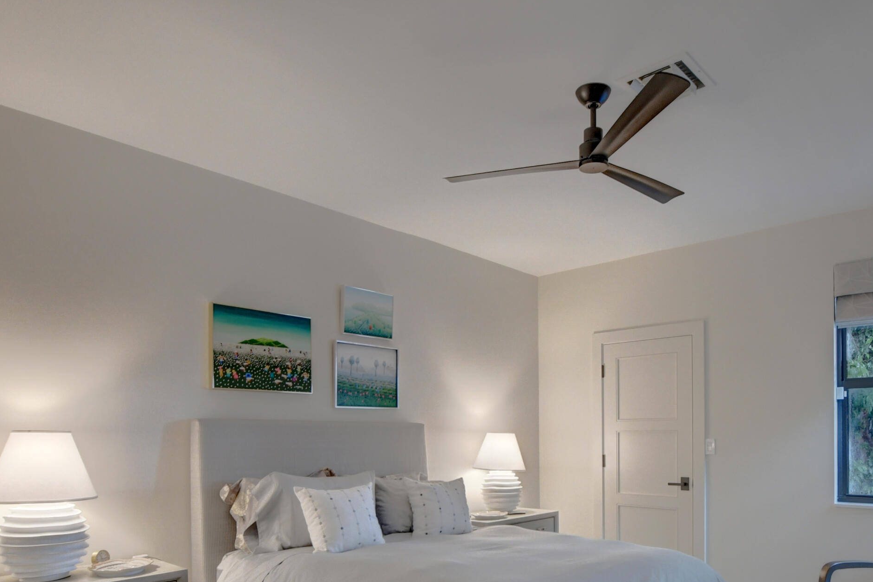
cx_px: 504
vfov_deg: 51.1
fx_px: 582
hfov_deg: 73.3
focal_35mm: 24
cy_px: 431
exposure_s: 1/30
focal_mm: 10
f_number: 8
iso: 1000
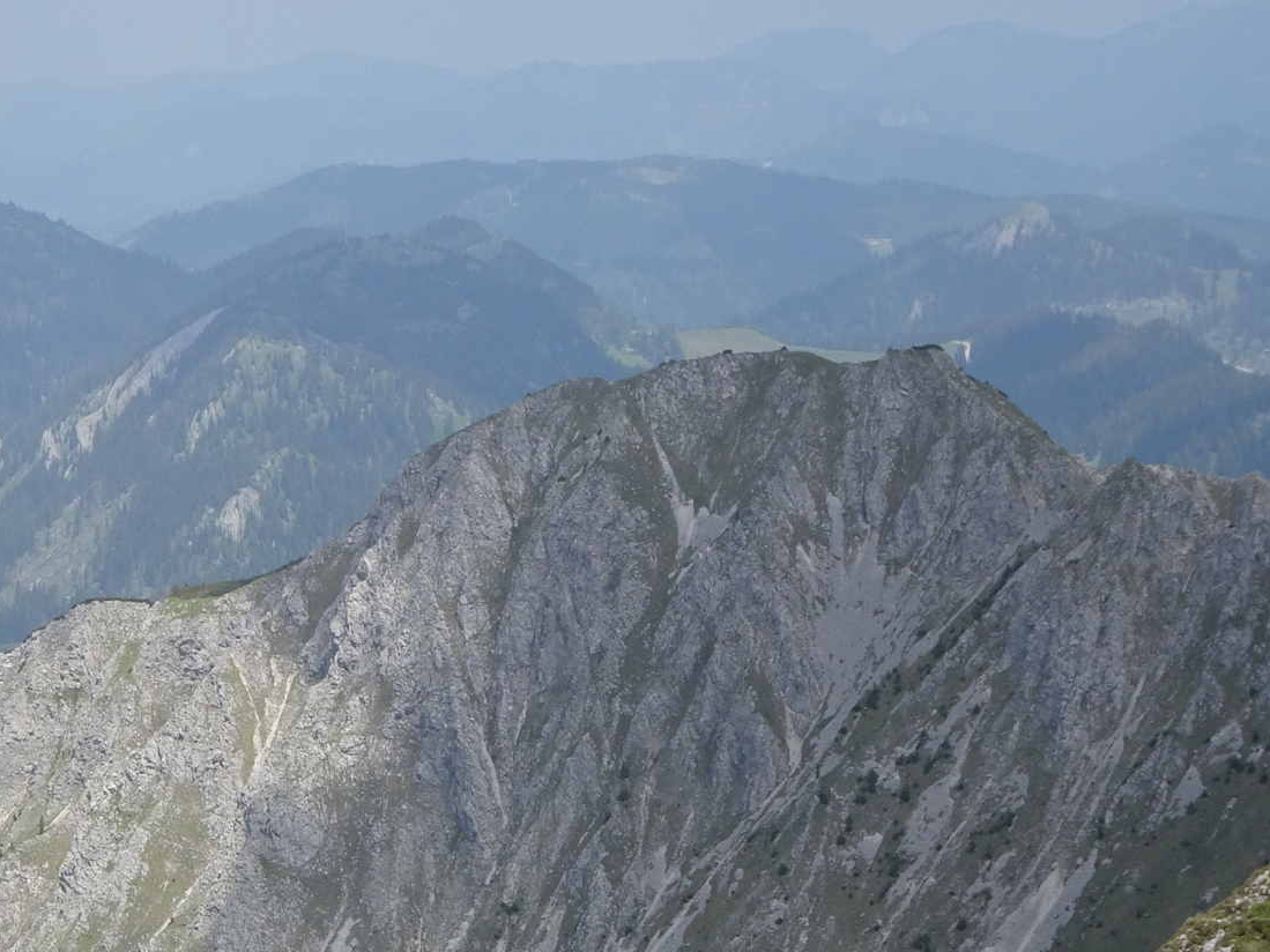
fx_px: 4806
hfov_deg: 15.0
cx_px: 273
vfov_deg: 11.3
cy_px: 425
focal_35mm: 131
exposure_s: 1/500
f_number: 5
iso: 80
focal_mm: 12.87
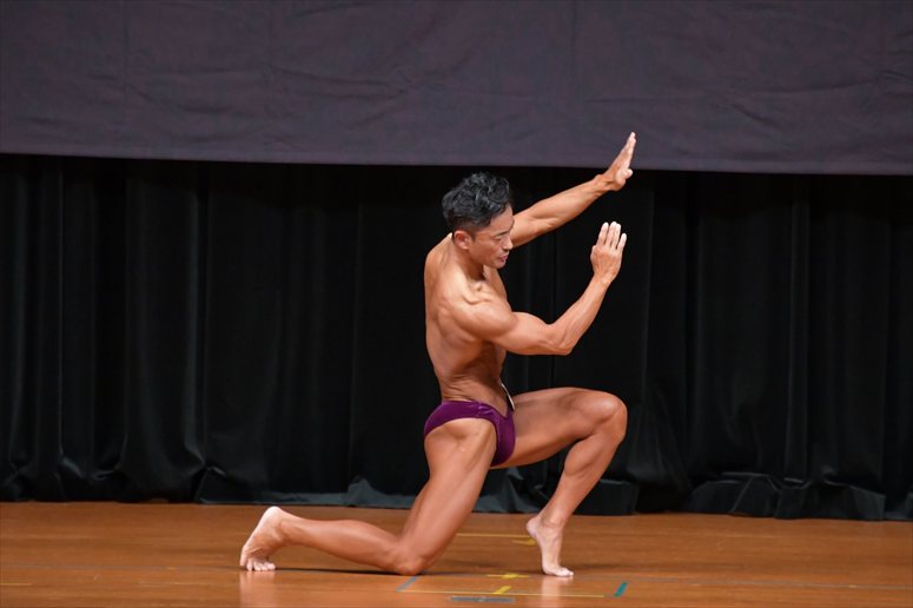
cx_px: 456
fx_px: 7985
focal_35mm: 315
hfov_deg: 6.5
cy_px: 304
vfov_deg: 4.4
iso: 5000
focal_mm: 210
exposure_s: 1/400
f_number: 5.6
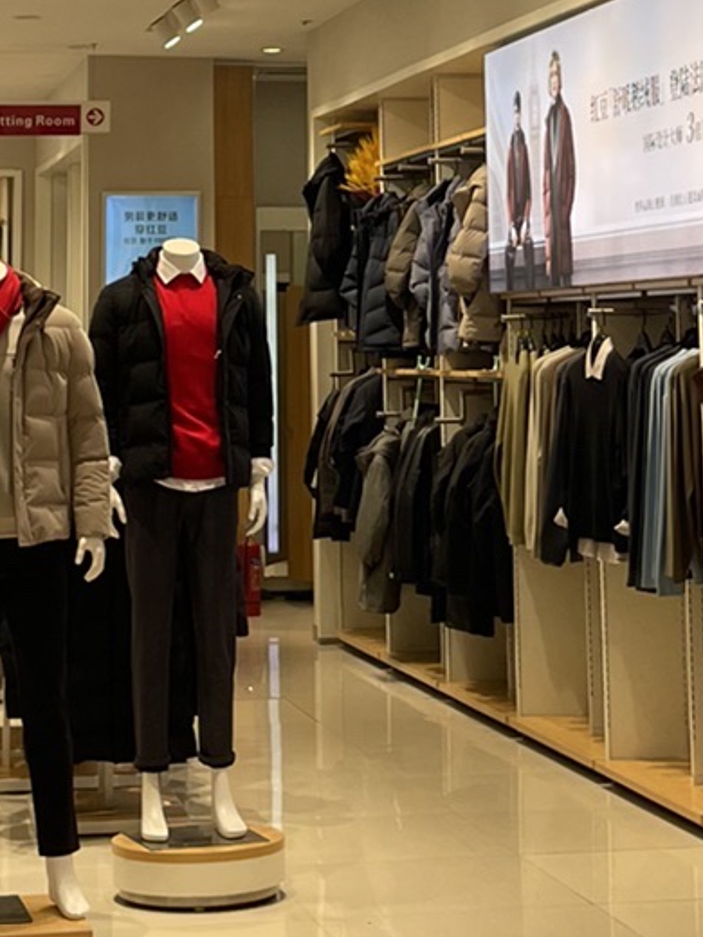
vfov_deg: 19.0
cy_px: -20
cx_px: 276
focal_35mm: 100
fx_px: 2708
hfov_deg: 14.8
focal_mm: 5.1
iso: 32
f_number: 1.6
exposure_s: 1/185
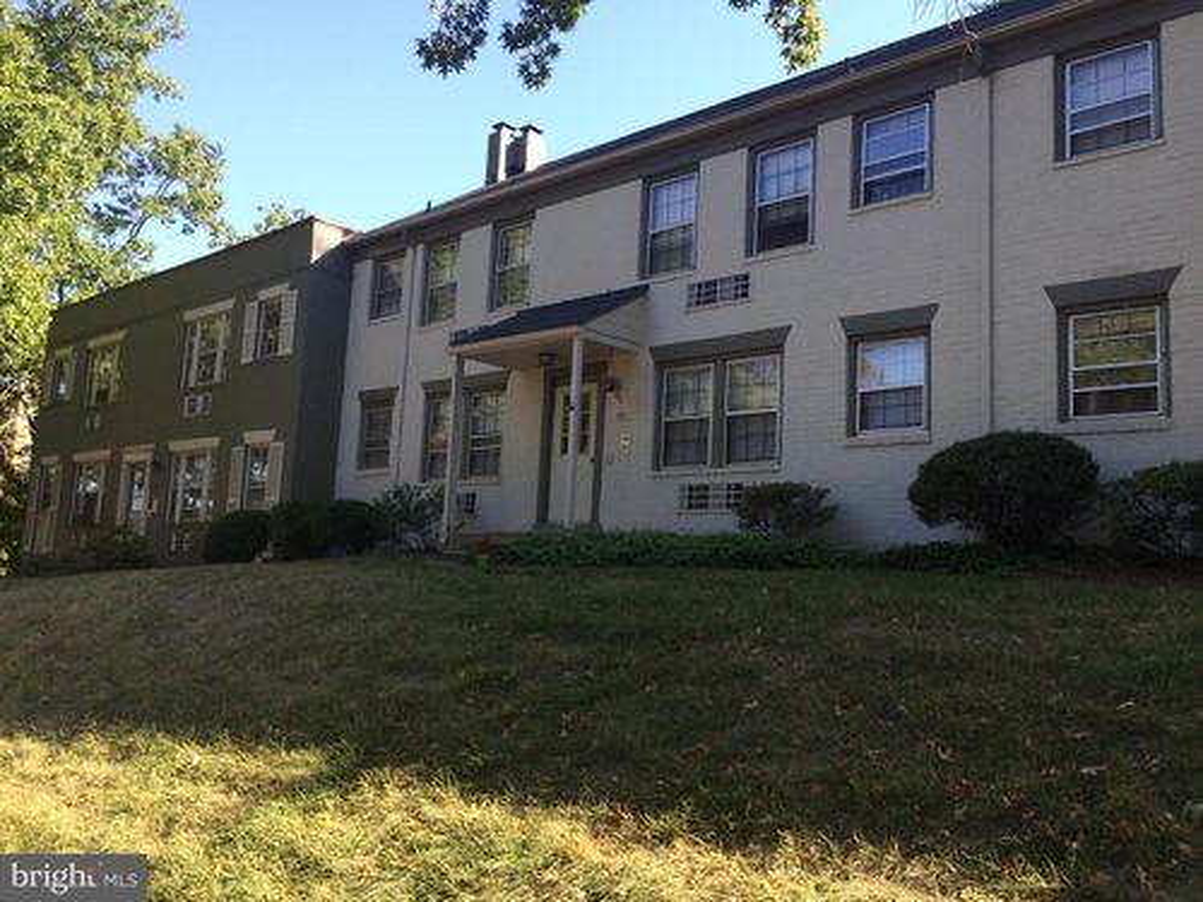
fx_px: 1008
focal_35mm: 29
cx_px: 602
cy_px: 451
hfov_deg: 61.7
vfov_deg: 48.2
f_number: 2.2
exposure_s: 1/446
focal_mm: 4.15
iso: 32
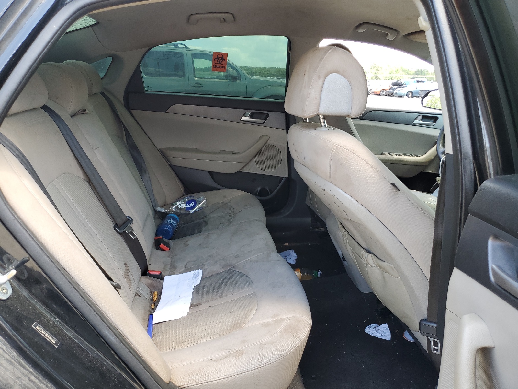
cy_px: 194
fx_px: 389
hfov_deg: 67.3
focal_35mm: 26
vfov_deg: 53.1
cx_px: 259
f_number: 1.5
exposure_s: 1/156
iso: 50
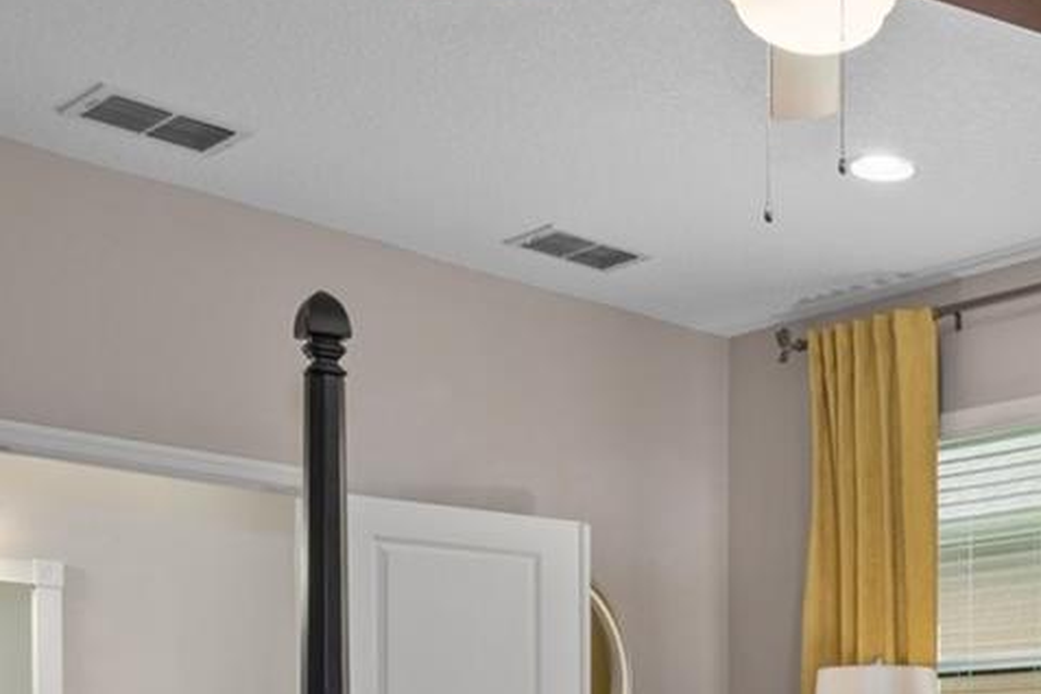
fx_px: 1648
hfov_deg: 31.1
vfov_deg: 21.8
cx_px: 1150
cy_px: 855
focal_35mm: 57
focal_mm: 17
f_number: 8
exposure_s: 1/2.5
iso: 320
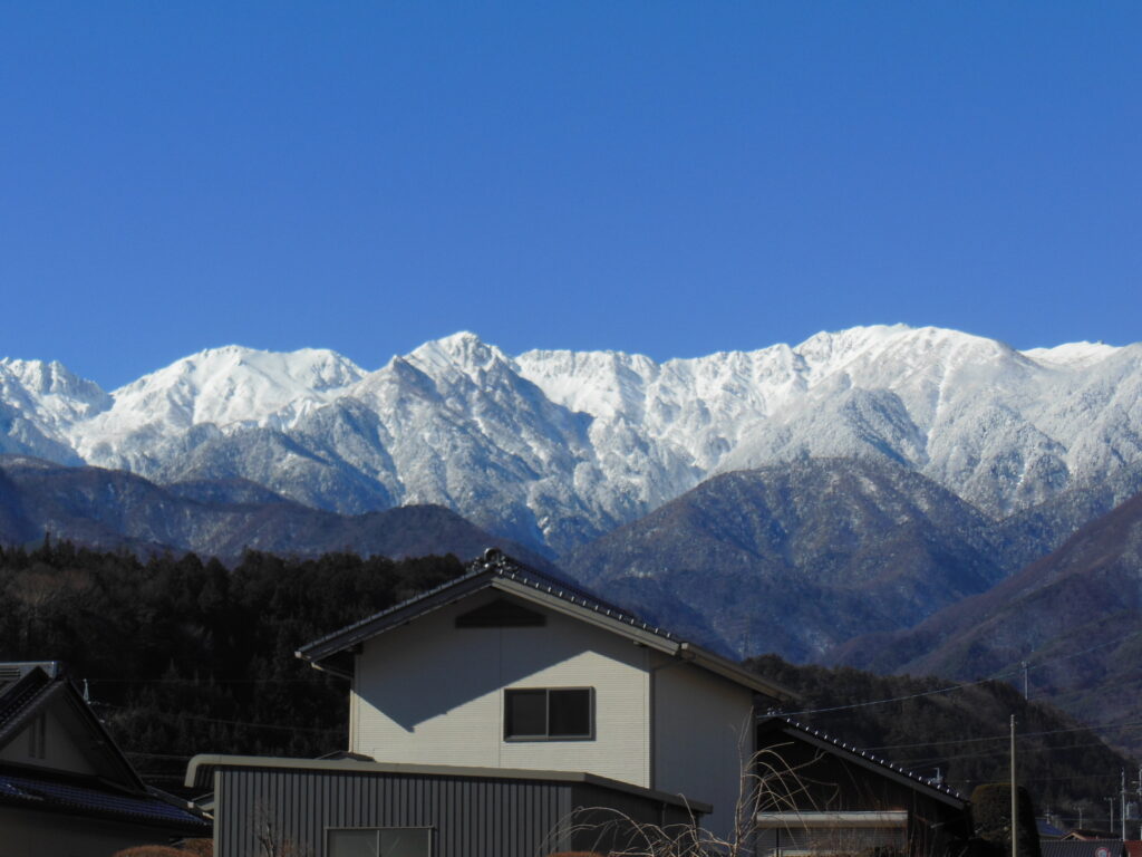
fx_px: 3530
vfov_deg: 13.8
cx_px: 571
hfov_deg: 18.4
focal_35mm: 107
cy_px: 428
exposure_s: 1/1000
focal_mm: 19.1
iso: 125
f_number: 5.7
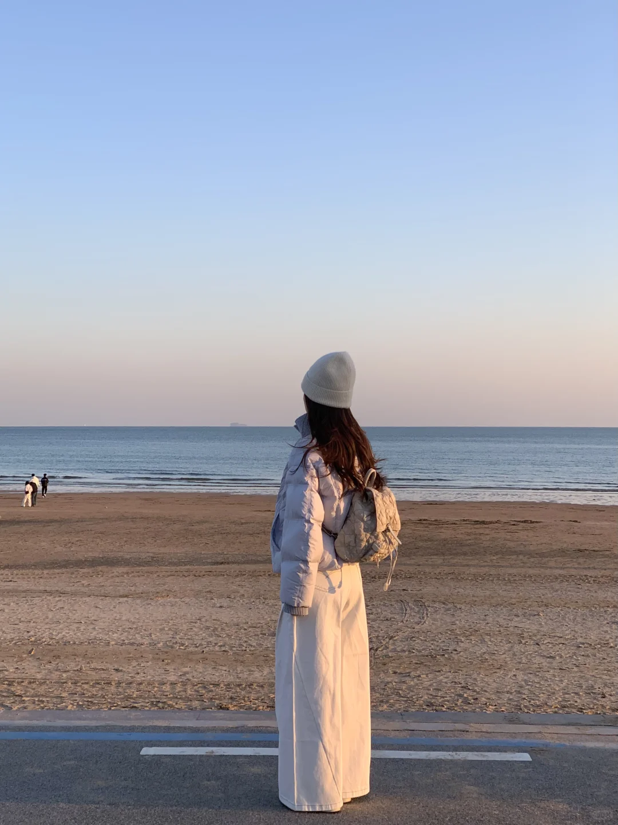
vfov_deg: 36.8
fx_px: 1238
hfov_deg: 28.0
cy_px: 412
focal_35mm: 52
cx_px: 309
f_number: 2.4
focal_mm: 6
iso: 16
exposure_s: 1/345
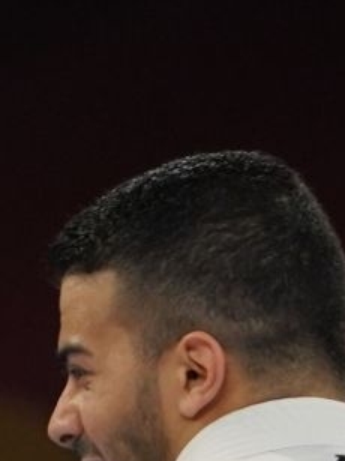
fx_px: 16888
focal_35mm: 1270
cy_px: 704
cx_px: -402
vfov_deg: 1.6
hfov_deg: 1.2
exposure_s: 1/500
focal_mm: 150
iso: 640
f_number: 2.8
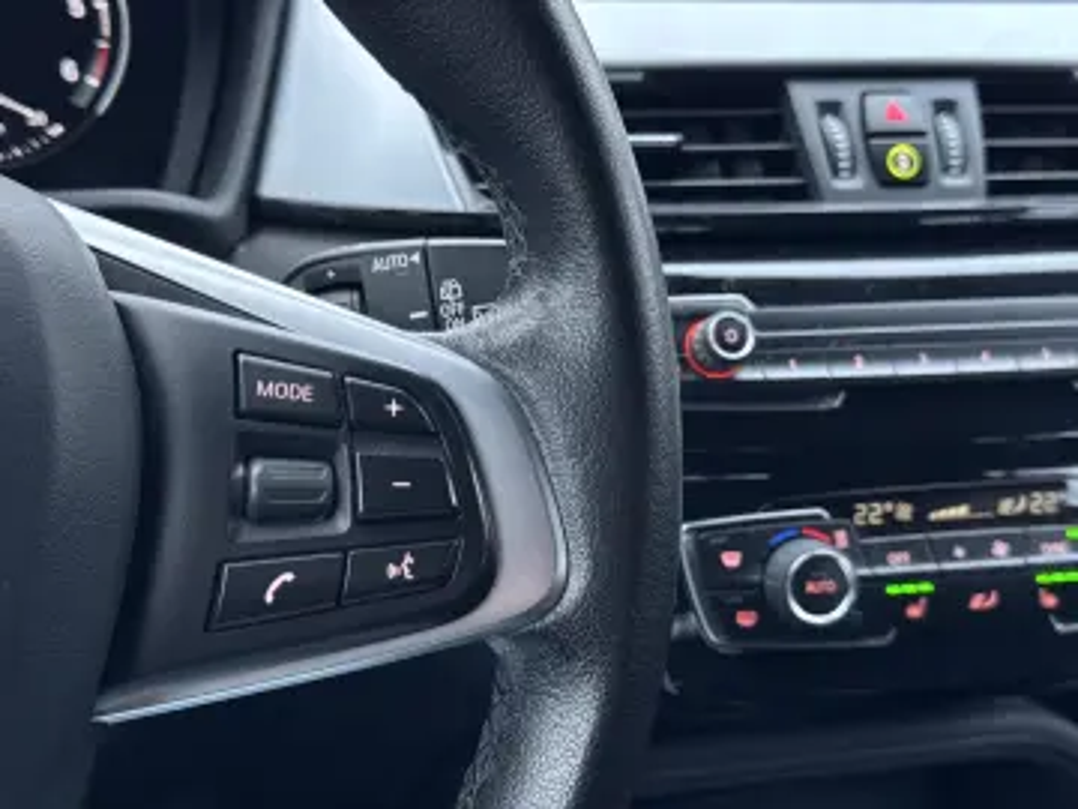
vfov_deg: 30.3
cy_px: 404
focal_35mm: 48
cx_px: 539
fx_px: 1495
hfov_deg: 39.7
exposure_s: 1/33
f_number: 1.78
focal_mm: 6.76
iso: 500
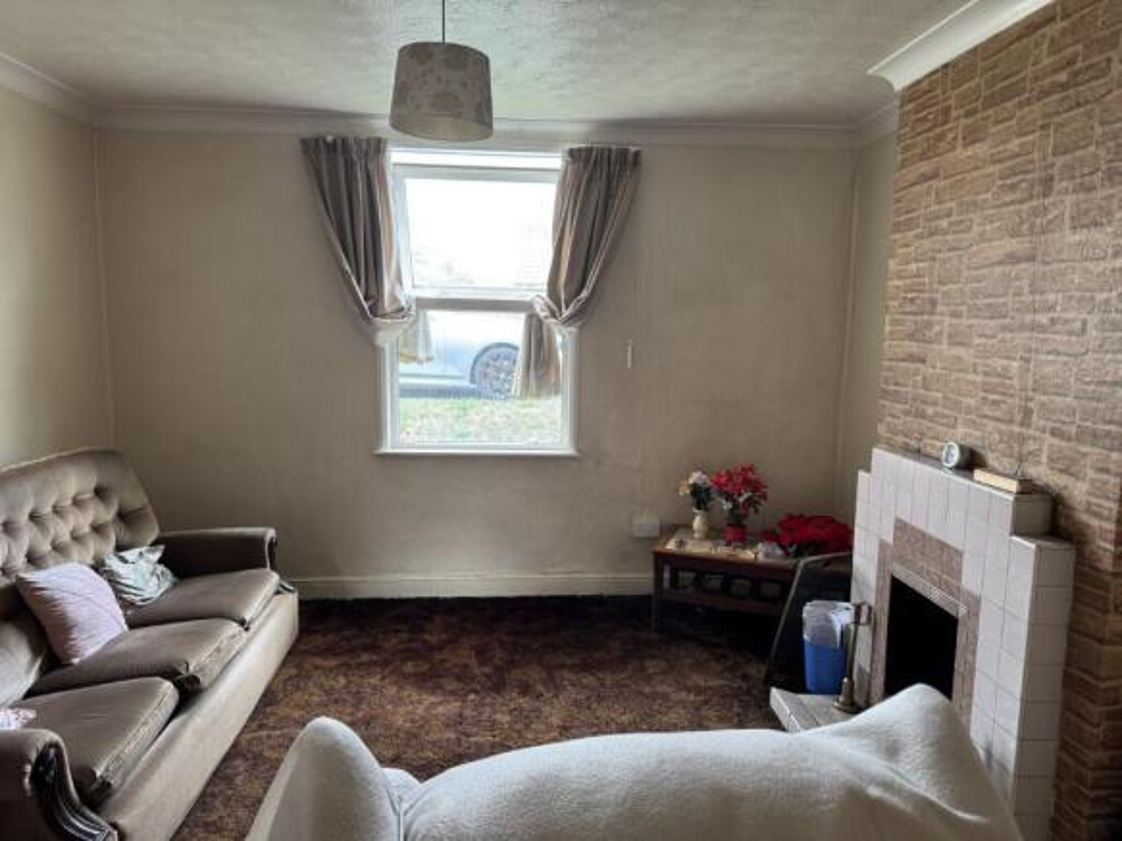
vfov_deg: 56.8
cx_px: 561
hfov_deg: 71.6
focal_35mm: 24
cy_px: 420
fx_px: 778
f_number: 1.78
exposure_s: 1/107
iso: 200
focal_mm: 6.76
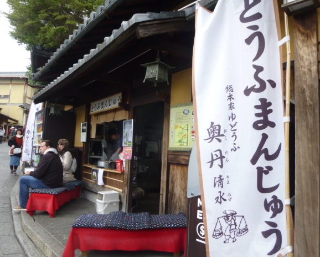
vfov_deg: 53.2
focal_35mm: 27
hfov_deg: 64.0
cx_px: 151
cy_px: 132
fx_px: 256
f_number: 3.1
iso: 100
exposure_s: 1/80
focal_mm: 4.5
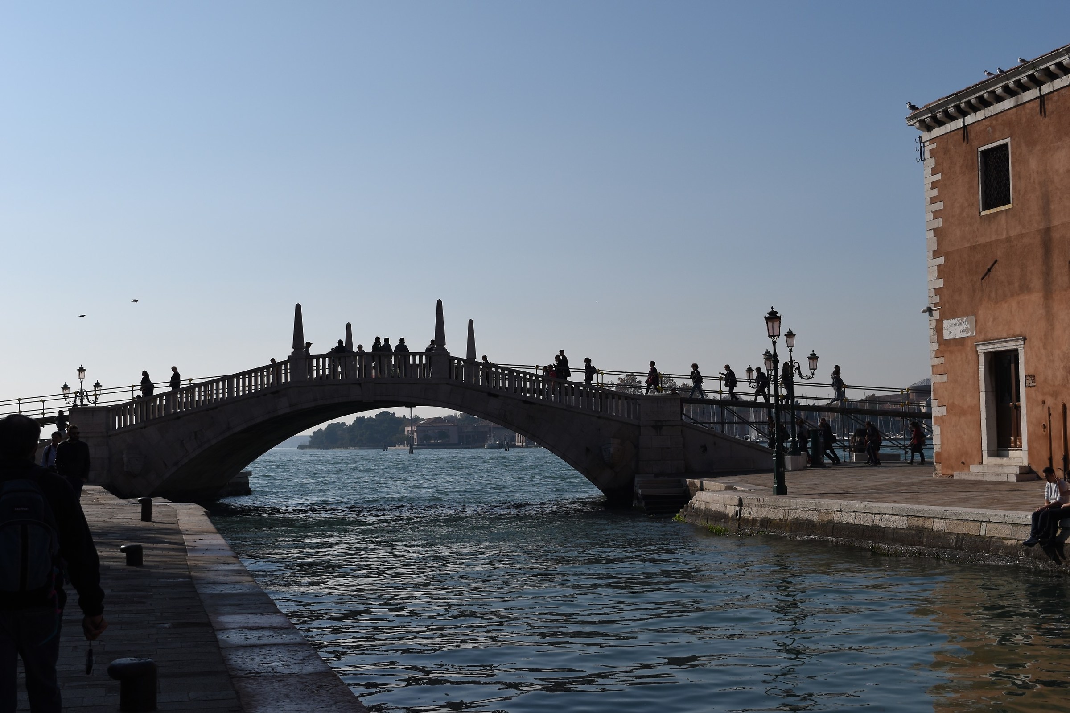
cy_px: 356
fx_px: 1515
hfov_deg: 38.9
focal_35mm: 51
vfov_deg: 26.5
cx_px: 535
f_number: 8
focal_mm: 34
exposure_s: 1/1250
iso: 100
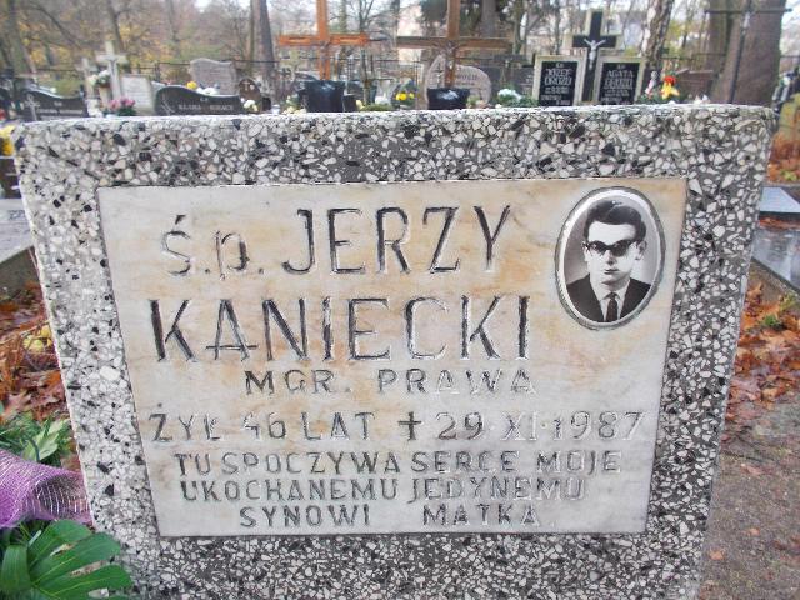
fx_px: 601
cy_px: 300
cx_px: 400
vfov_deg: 53.1
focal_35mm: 26
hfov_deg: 67.3
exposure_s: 1/50
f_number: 3.2
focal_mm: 4.6
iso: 80
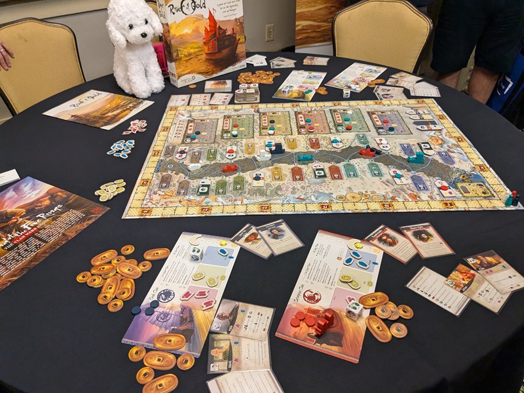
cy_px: 196
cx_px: 262
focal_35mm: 27
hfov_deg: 65.3
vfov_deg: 51.4
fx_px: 409
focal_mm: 4.38
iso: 303
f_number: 1.73
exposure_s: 1/120
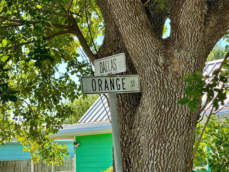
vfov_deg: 19.1
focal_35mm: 77
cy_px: 86
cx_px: 114
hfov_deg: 25.3
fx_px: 509
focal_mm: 9
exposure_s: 1/139
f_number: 2.8
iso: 32
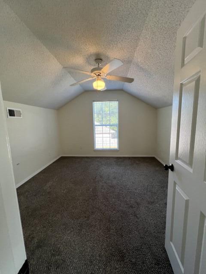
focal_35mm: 13
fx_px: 103
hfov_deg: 89.9
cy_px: 137
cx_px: 103
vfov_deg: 106.2
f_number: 1.8
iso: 125
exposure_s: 1/120
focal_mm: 1.57
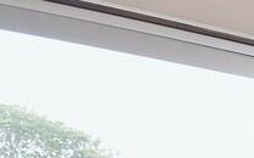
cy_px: 331
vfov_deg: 14.1
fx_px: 518
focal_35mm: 75
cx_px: 468
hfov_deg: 19.6
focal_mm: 10
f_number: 4.5
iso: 100
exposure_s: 1/30
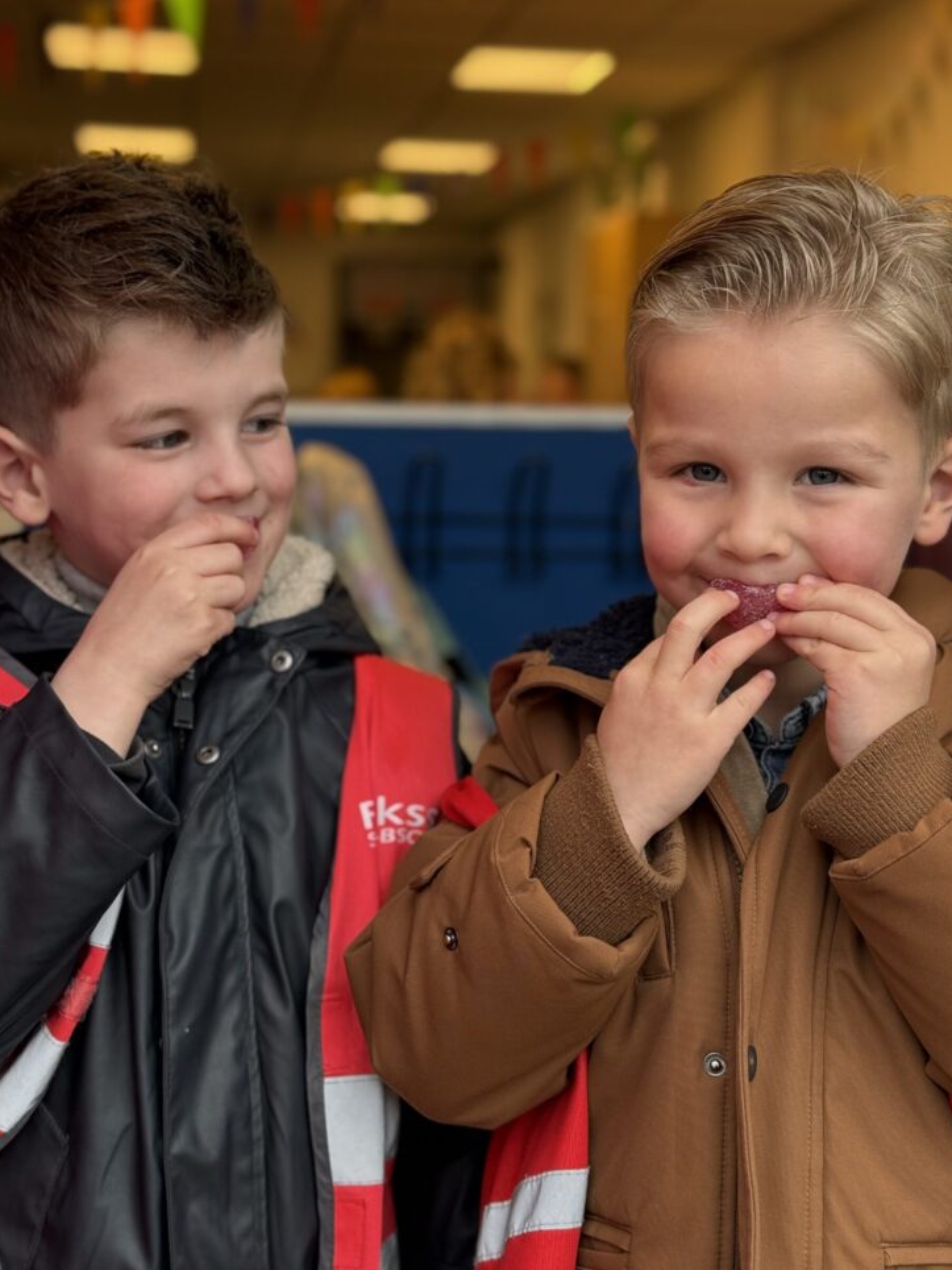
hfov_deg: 28.6
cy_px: 621
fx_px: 1870
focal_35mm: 51
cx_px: 460
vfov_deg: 37.5
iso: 50
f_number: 1.78
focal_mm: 6.76
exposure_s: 1/121
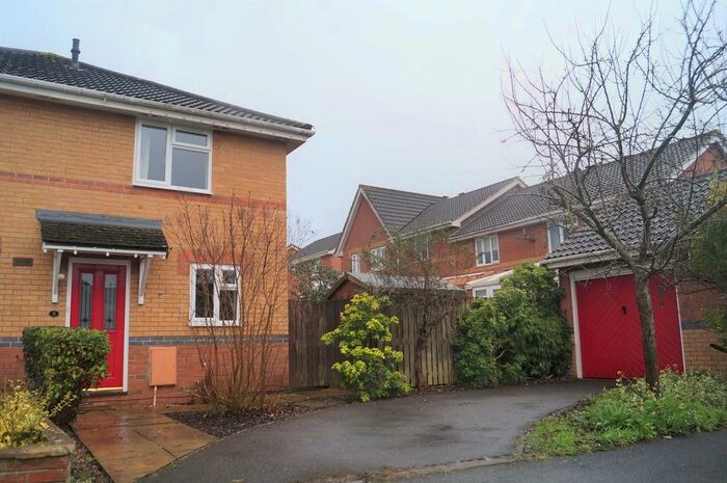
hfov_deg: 67.4
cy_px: 242
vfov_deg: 47.8
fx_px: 545
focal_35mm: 27
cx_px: 364
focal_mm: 18
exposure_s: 1/100
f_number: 5
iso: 100
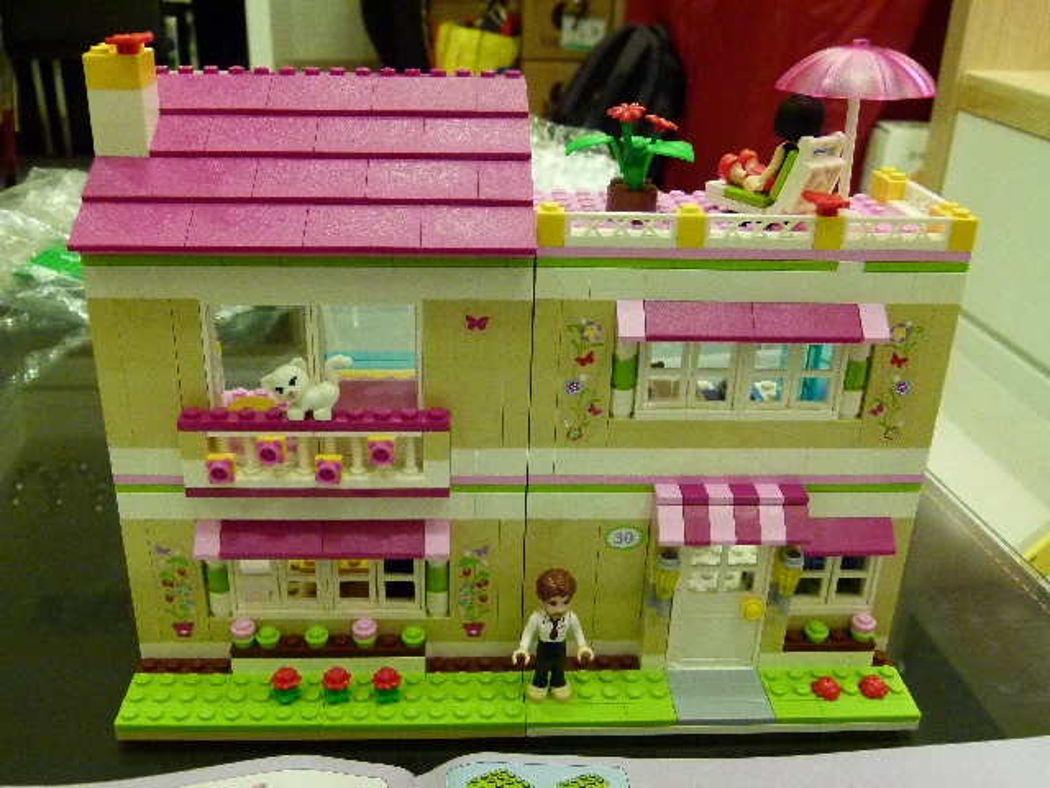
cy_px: 394
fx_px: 1001
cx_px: 525
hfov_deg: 55.4
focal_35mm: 33
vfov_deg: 42.9
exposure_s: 1/40
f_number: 3
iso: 400
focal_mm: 5.9
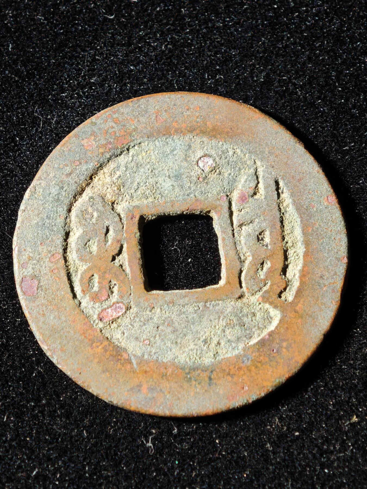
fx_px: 1597
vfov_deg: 17.4
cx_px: 184
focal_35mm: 113
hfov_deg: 13.1
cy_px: 244
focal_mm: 9
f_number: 2
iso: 250
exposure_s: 1/100
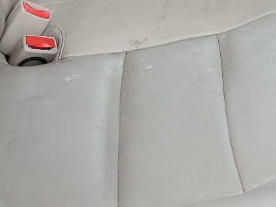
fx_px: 789
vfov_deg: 13.7
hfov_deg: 19.6
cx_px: 219
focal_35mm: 99
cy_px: -133
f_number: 1.5
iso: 50
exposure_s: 1/270
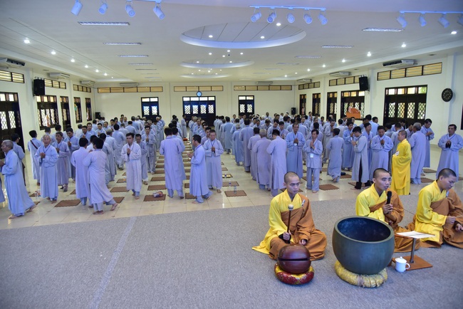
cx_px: 232
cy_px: 154
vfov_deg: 53.2
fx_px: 309
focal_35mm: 24
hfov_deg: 73.7
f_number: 4
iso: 1000
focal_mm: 24
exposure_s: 1/60
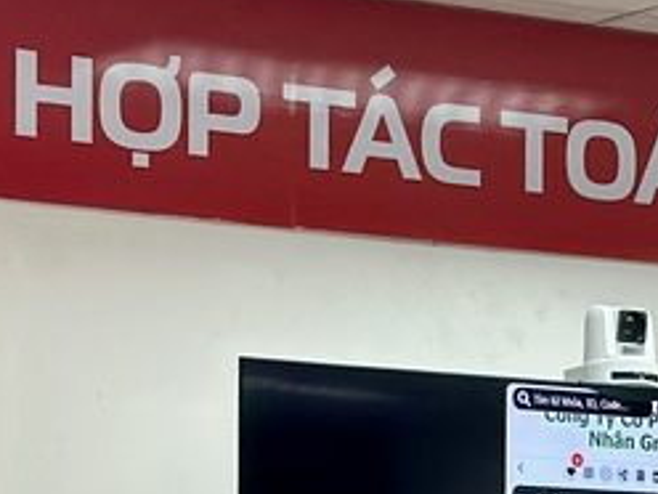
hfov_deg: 10.0
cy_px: 677
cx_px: 772
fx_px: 3707
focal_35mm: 195
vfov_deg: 7.5
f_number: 1.78
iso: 160
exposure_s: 1/100
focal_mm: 6.86
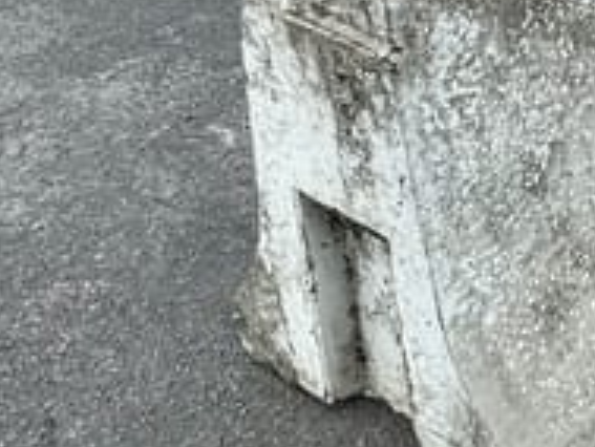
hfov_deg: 23.8
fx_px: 1273
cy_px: -11
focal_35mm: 74
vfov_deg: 19.3
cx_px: 730
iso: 25
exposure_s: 1/962
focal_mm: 3
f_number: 1.8
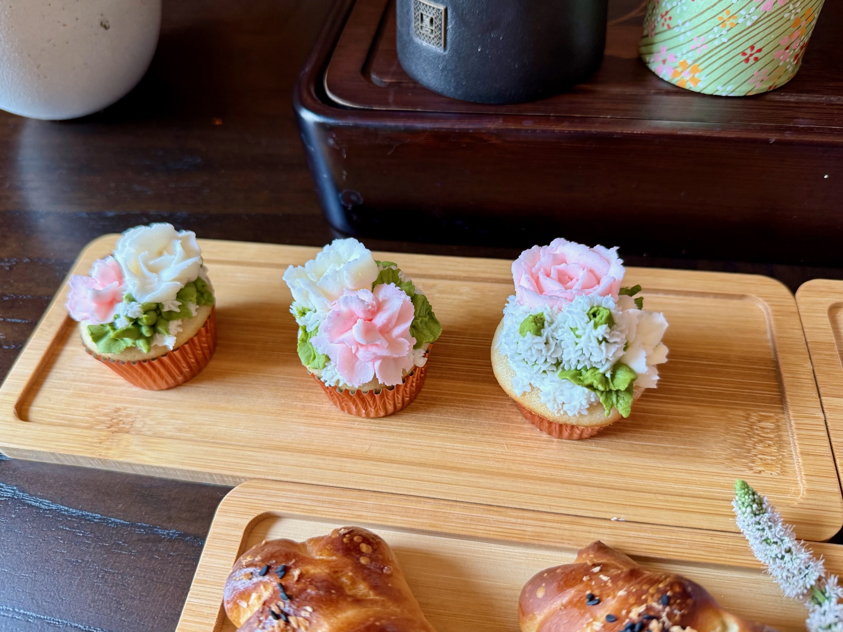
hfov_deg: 71.6
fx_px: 584
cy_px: 316
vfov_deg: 56.8
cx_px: 422
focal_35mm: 24
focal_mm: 6.76
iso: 200
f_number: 1.78
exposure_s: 1/121
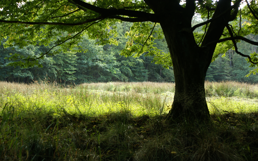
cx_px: 129
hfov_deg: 33.0
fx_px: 436
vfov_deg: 21.0
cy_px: 85
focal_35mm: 62
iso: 100
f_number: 4.5
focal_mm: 40
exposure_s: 1/30
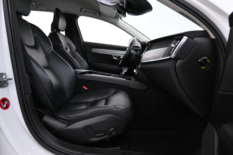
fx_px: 155
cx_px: 116
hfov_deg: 73.7
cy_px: 78
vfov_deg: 53.1
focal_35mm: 24
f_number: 3.5
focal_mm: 16
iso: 2000
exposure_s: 1/25
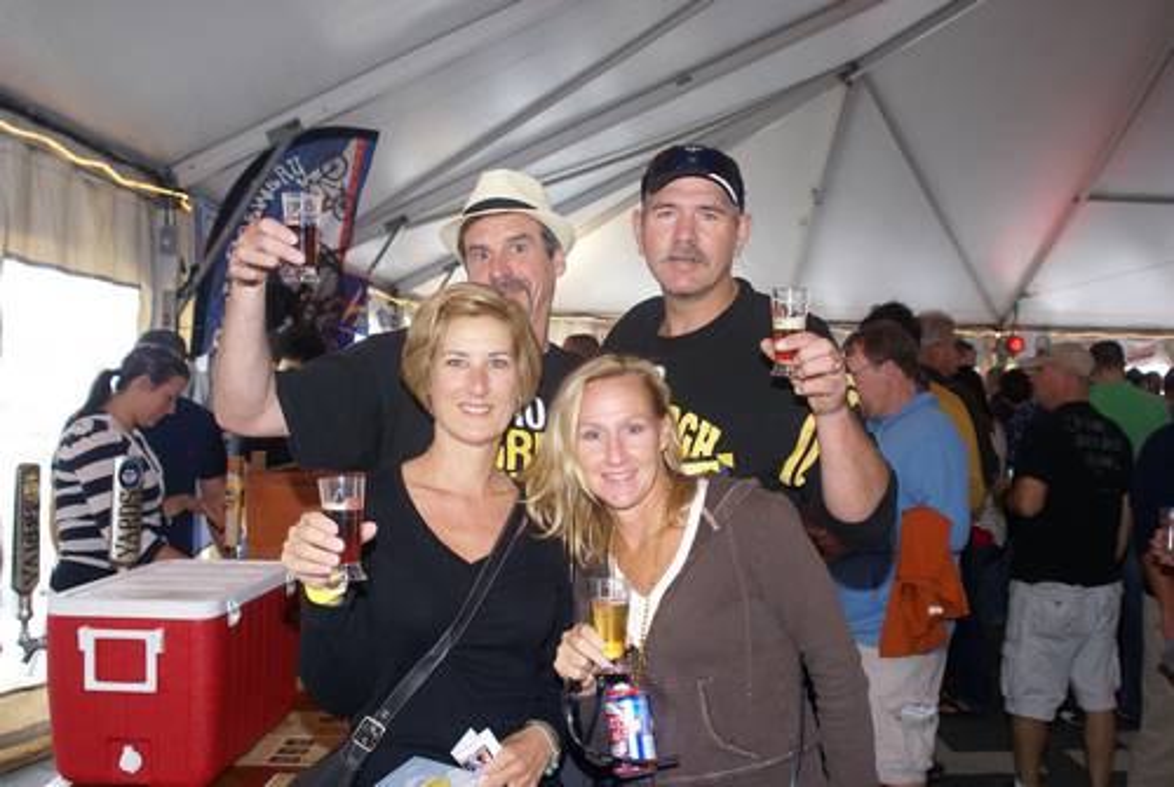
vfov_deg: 37.0
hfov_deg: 53.1
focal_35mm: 36
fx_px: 1176
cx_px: 587
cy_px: 394
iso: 400
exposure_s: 1/60
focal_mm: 24
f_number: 5.6
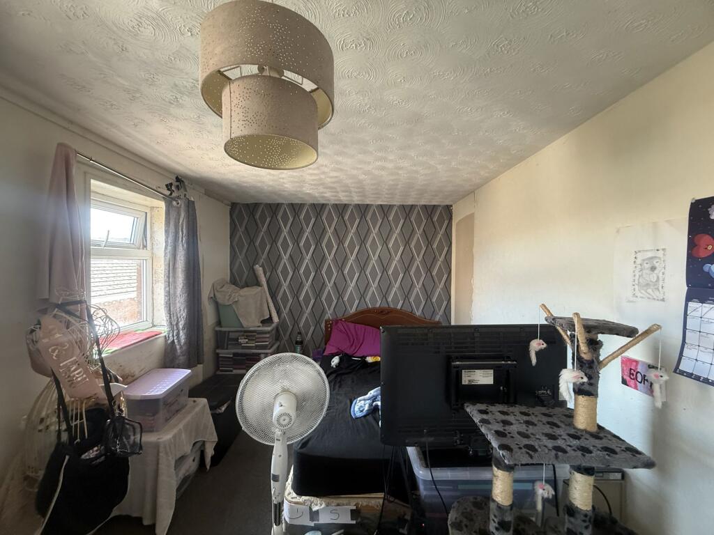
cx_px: 357
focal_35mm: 14
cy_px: 268
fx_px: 289
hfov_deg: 102.1
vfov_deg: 85.7
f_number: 2.2
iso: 320
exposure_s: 1/75
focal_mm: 2.22
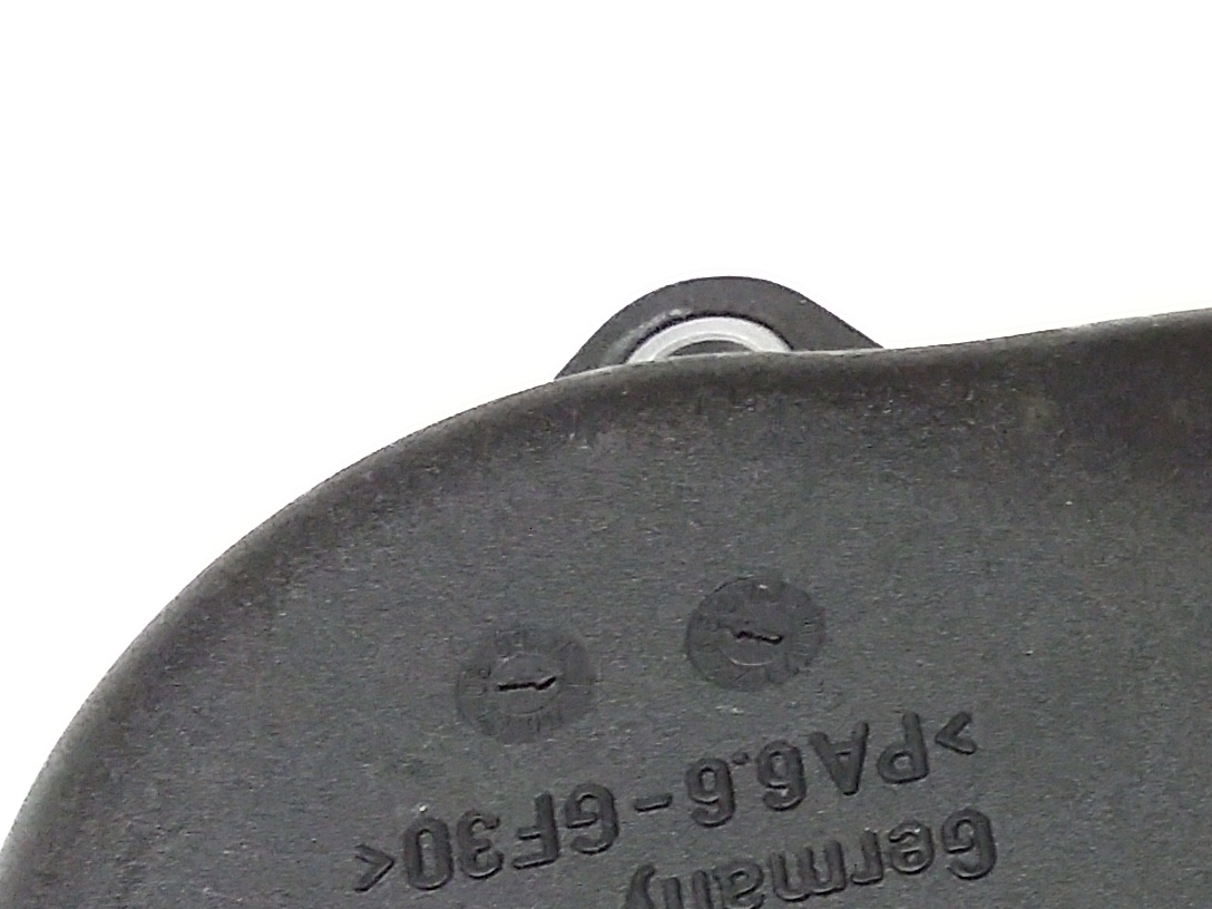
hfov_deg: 19.6
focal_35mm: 96
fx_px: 3361
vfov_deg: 15.1
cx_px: 1318
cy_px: 949
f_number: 2.4
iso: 400
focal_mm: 3.4
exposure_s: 1/15
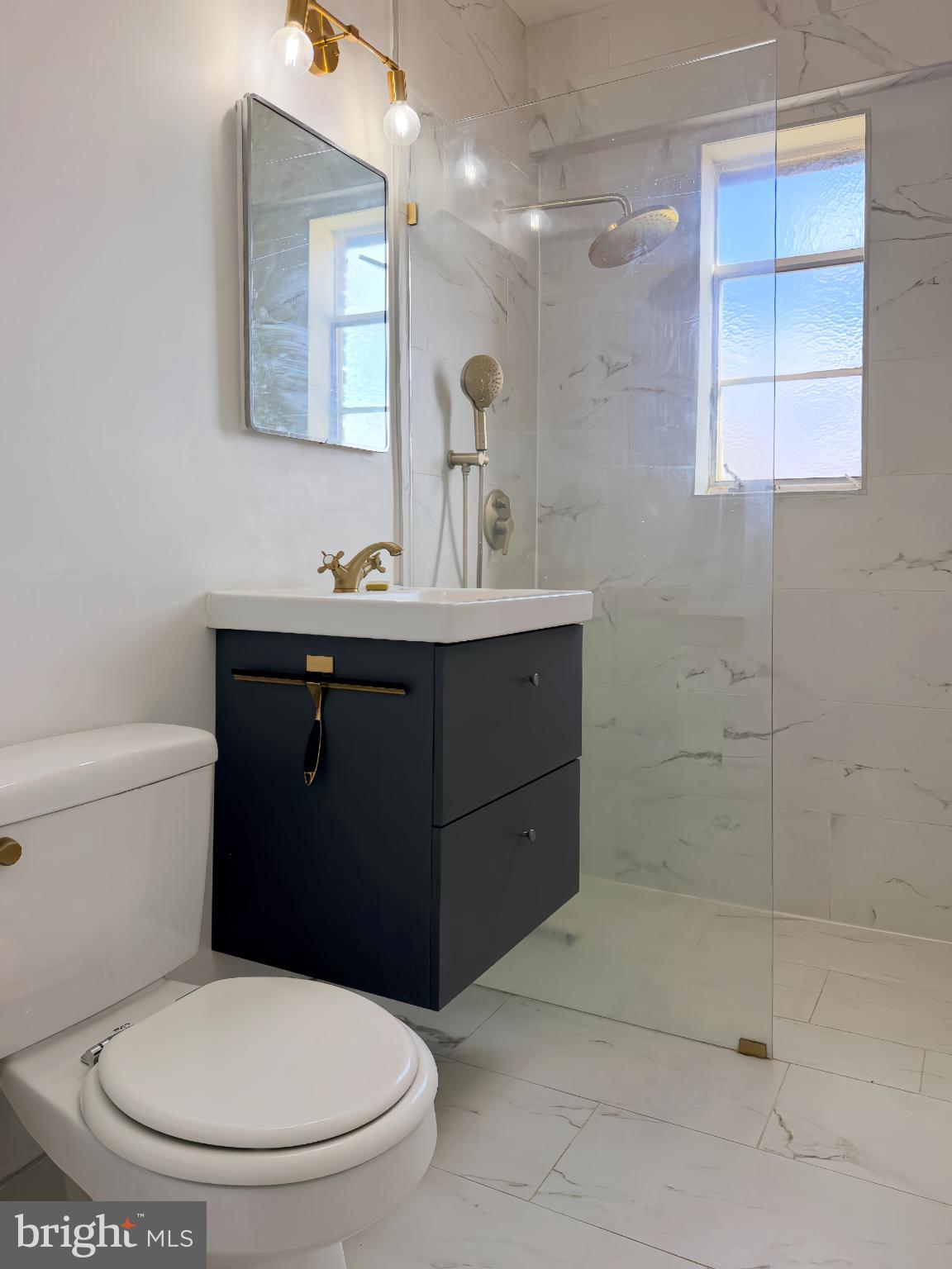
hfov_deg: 56.8
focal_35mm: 24
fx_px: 880
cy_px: 634
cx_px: 476
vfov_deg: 71.6
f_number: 1.78
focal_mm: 6.76
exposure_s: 1/239
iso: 125
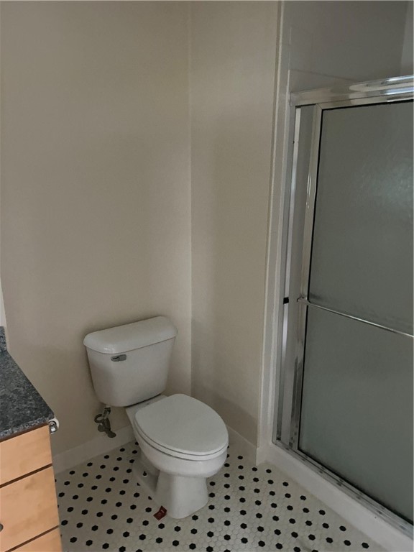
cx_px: 207
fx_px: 415
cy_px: 276
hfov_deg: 53.1
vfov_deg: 67.3
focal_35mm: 26
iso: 500
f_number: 1.5
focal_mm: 5.7
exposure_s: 1/30
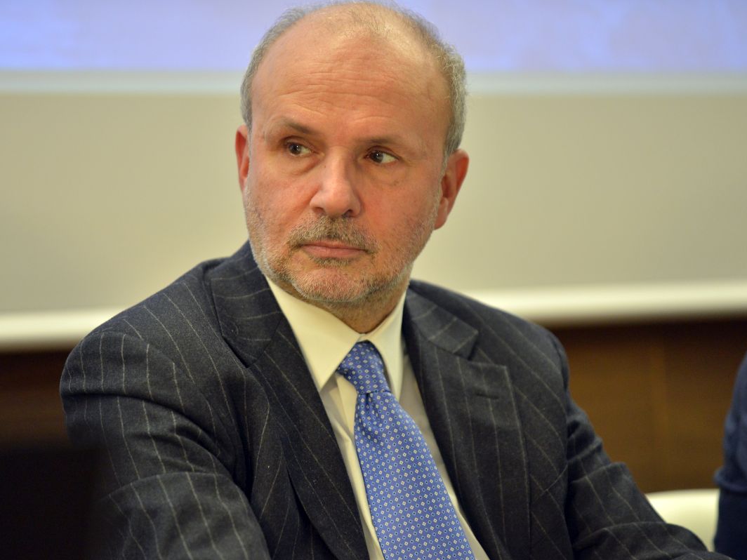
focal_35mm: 179
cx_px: 354
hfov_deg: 11.0
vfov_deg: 8.3
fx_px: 3863
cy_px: 280
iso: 2500
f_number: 2.8
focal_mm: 165
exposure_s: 1/200
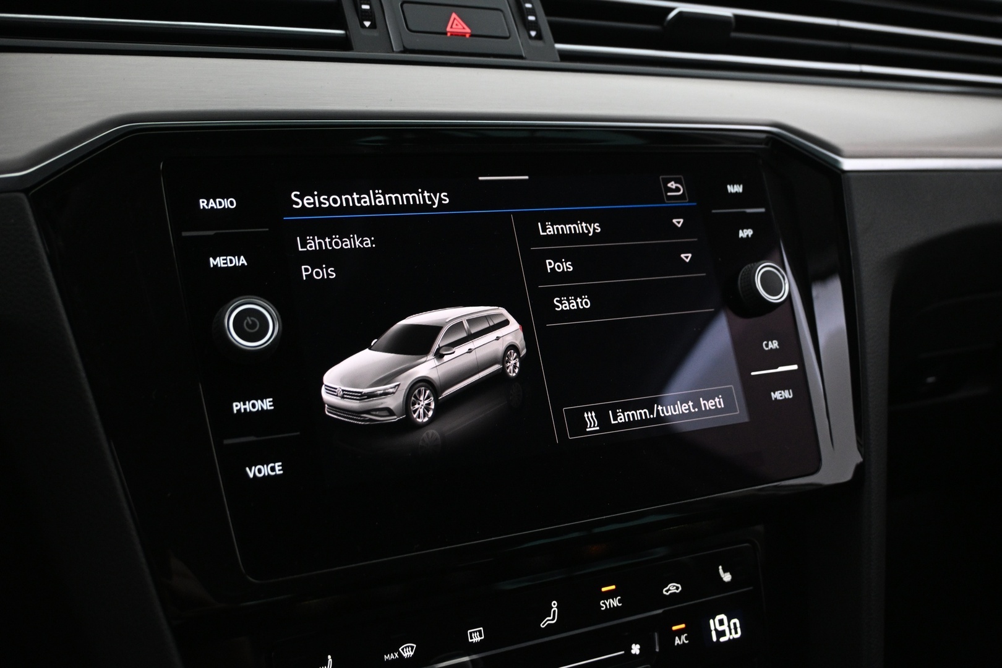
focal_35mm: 34
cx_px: 501
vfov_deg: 38.4
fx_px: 960
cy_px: 334
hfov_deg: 55.1
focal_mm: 23
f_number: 4.2
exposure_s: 1/50
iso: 1600
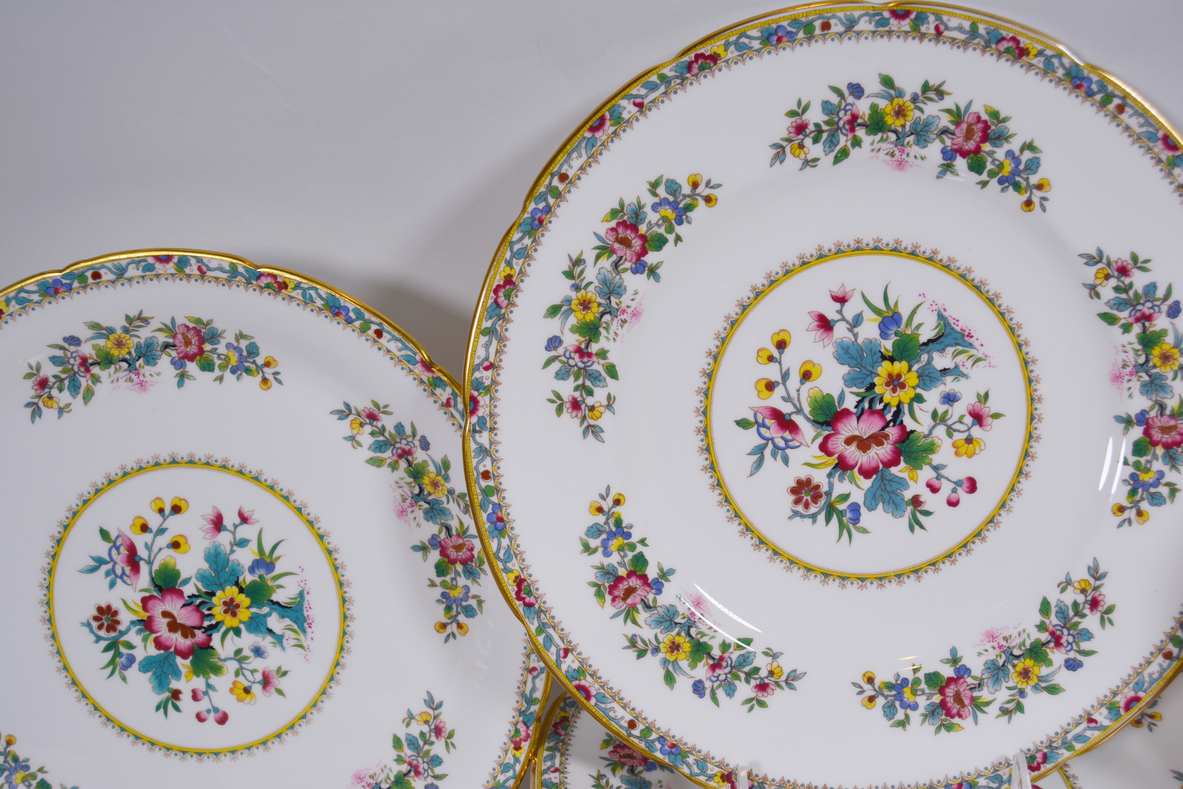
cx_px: 592
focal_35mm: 36
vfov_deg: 36.9
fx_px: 1183
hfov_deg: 53.1
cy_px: 394
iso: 200
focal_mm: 24
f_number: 6.3
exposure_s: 1/160
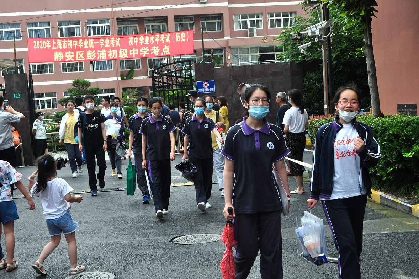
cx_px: 212
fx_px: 675
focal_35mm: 58
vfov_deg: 23.4
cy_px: 141
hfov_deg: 34.5
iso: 800
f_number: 10
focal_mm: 38
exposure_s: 1/250
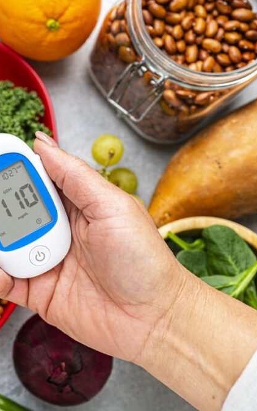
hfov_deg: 19.8
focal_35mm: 62
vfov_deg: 33.0
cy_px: 204
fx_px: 694
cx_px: -42
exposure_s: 1/100
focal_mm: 40
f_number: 4.5
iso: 200
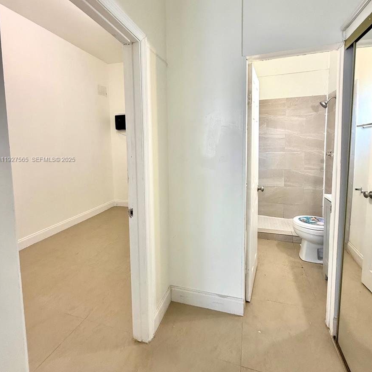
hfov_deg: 84.0
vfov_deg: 83.5
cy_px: 160
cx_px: 187
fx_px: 207
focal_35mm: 17
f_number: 2.2
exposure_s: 1/120
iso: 160
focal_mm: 2.22
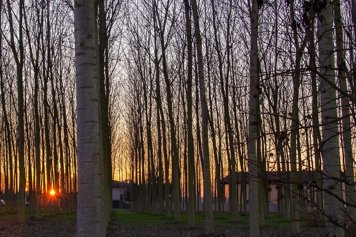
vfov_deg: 18.4
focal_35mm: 74
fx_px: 732
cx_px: 104
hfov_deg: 27.1
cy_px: 158
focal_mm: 25
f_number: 8
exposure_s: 1/20
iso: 100
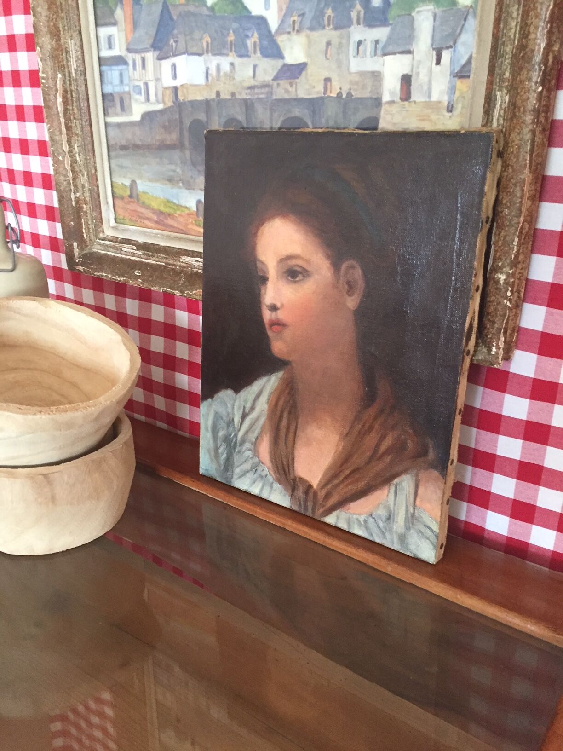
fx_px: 629
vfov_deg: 61.7
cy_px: 376
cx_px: 282
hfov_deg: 48.2
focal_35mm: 29
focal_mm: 4.15
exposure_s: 1/33
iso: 250
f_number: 2.2
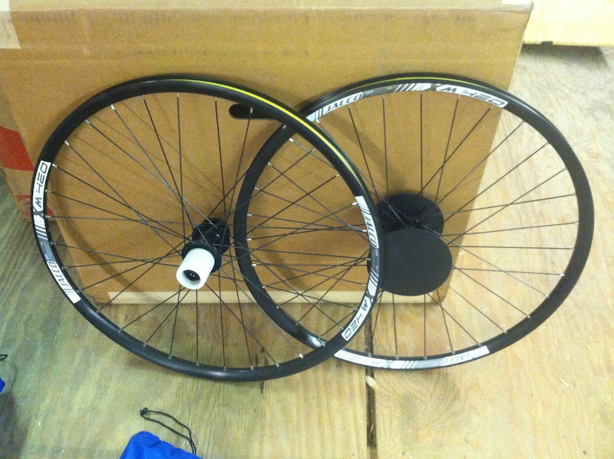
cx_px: 307
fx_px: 620
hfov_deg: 52.7
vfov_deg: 40.6
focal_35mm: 35
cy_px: 230
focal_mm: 3.85
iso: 640
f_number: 2.8
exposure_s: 1/15
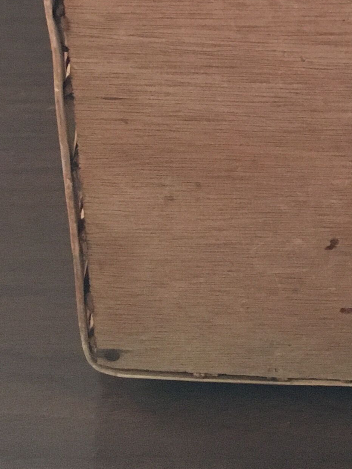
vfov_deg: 19.1
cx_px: 468
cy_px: -162
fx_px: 1274
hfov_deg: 15.0
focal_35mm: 94
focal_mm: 4.15
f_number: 2.2
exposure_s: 1/25
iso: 200
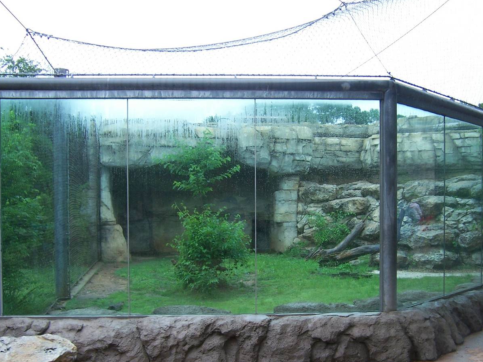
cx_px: 284
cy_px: 233
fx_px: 614
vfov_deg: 32.7
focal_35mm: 44
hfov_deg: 42.8
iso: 80
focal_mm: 5.5
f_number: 3.4
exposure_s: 1/90
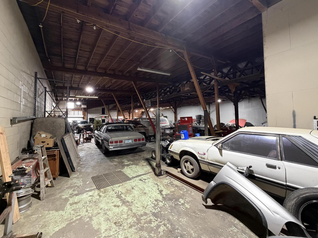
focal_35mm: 15
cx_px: 153
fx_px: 138
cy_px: 112
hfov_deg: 98.1
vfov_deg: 81.7
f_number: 2.2
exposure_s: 1/60
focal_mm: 2.22
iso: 500
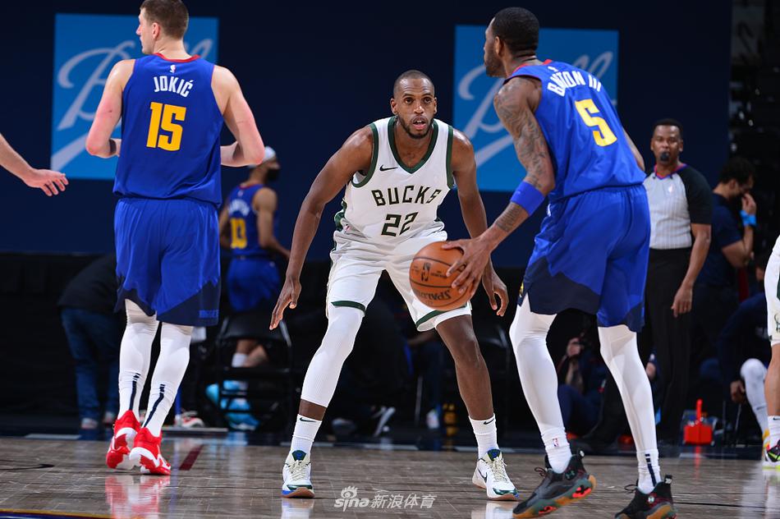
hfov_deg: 7.4
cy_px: 260
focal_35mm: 280
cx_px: 390
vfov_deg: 4.9
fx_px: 6062
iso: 200
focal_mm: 280
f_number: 5.6
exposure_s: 1/250
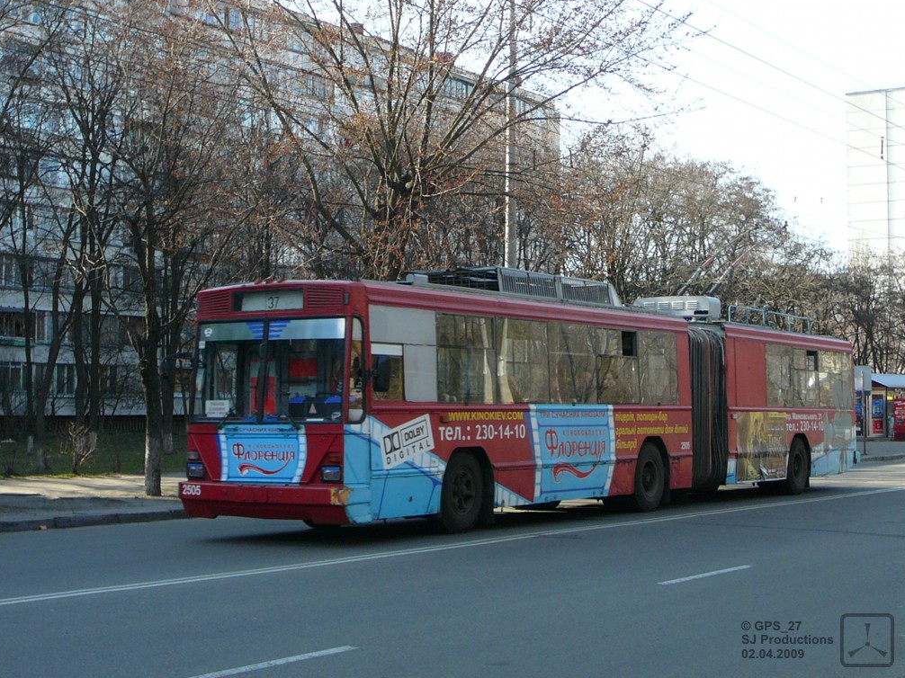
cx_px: 446
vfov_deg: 26.1
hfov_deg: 34.4
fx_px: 1464
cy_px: 334
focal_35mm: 56
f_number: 3.5
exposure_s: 1/250
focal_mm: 8.2
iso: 100
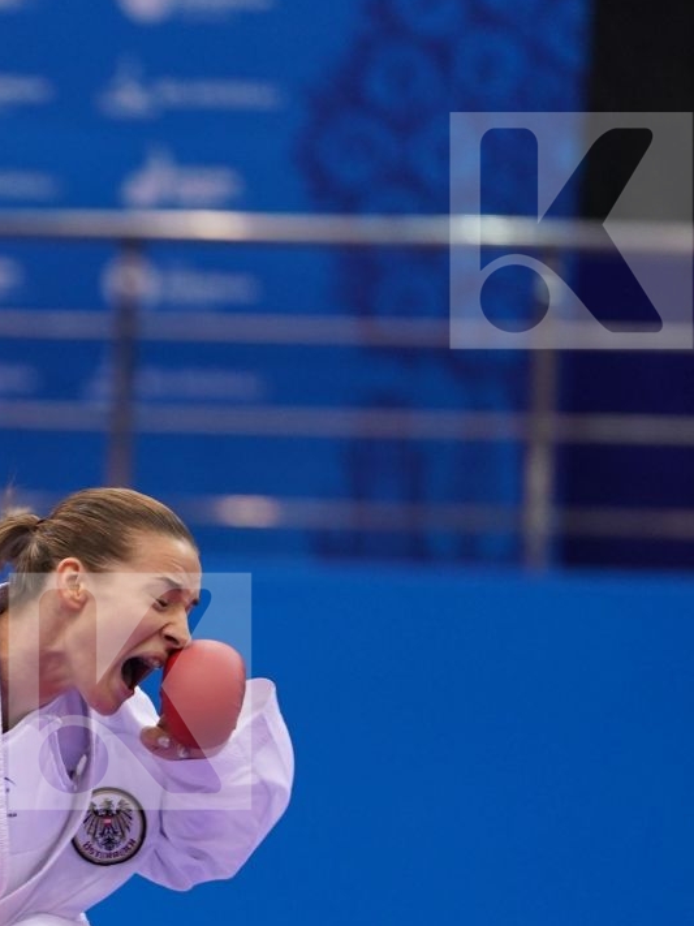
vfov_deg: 4.1
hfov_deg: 3.0
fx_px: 13022
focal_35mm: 487
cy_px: 692
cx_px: -311
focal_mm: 200
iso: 1250
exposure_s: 1/1000
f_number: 2.8
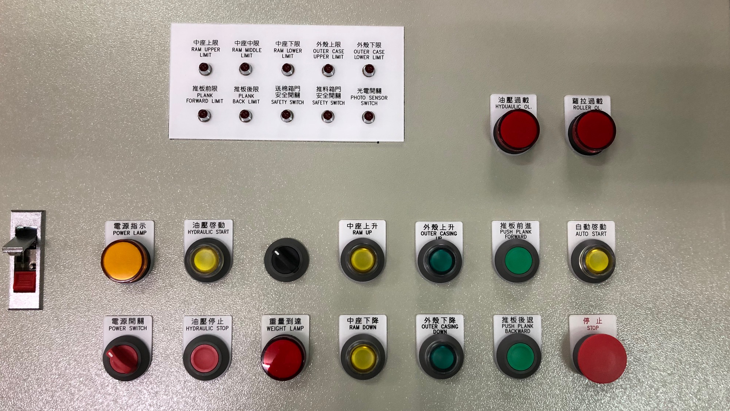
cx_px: 368
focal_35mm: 32
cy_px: 234
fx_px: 619
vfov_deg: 36.6
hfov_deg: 61.0
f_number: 1.8
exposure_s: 1/15
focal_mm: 3.99
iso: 40
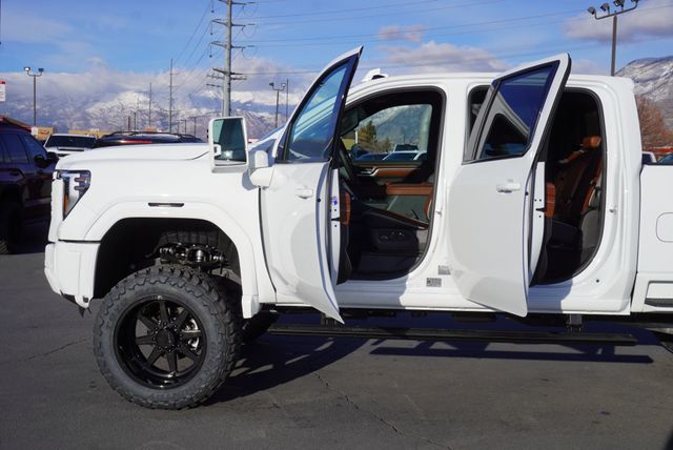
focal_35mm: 42
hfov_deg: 46.4
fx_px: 786
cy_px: 225
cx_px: 336
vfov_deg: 32.0
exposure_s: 1/200
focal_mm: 28
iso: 100
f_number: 11
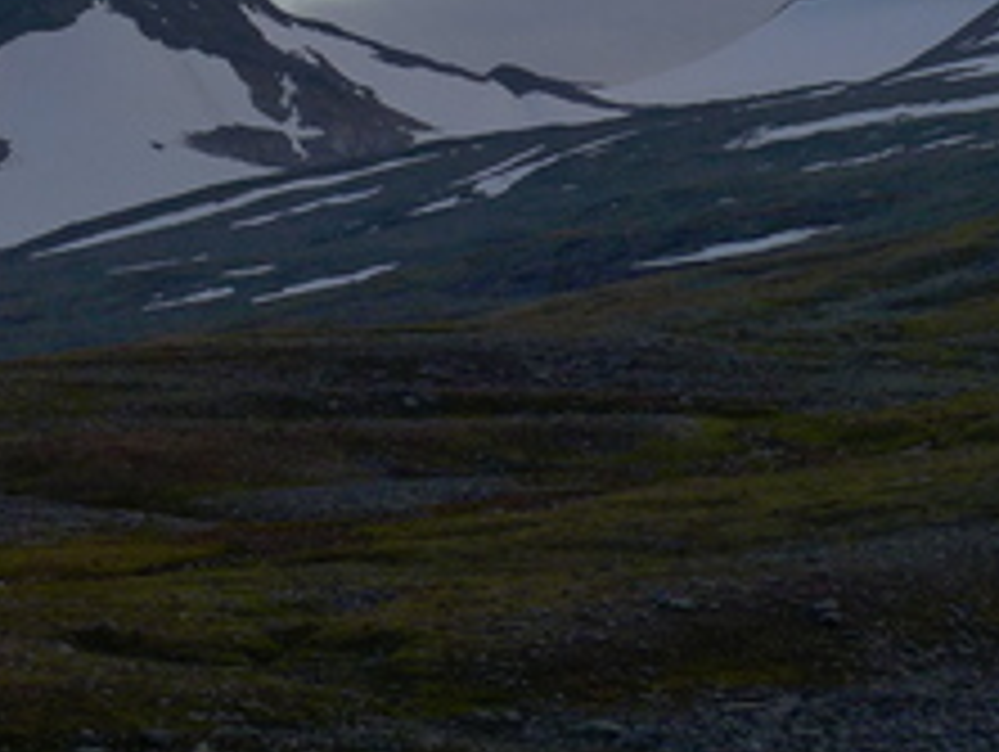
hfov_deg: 11.1
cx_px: 1456
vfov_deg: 8.6
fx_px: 4940
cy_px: -180
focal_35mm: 171
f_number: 2.8
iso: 125
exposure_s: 1/400
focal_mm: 10.8
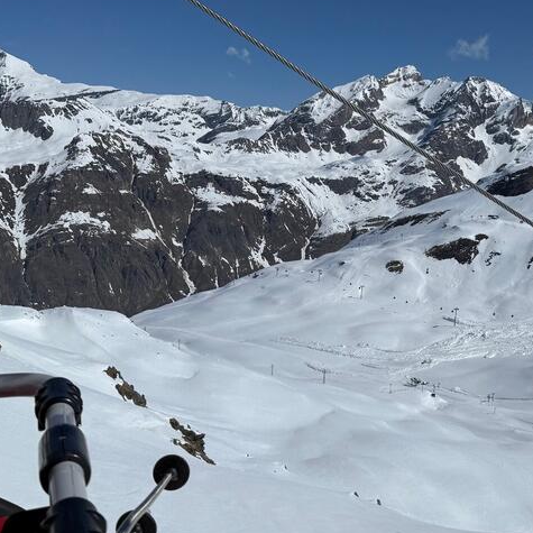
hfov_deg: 35.8
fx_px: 801
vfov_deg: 36.8
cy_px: 254
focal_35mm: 46
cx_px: 410
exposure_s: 1/22727
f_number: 1.78
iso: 64
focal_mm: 6.76
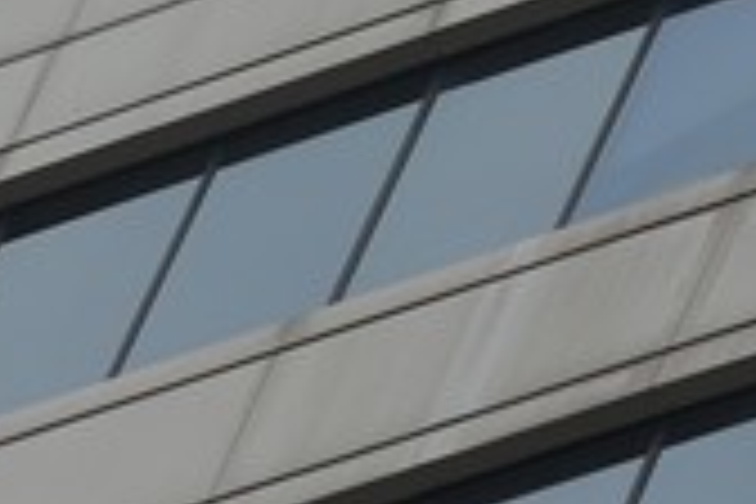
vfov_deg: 1.4
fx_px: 19990
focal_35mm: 952
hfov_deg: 2.2
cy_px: 18
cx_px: -364
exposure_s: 1/1000
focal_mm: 97.49
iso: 100
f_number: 4.5
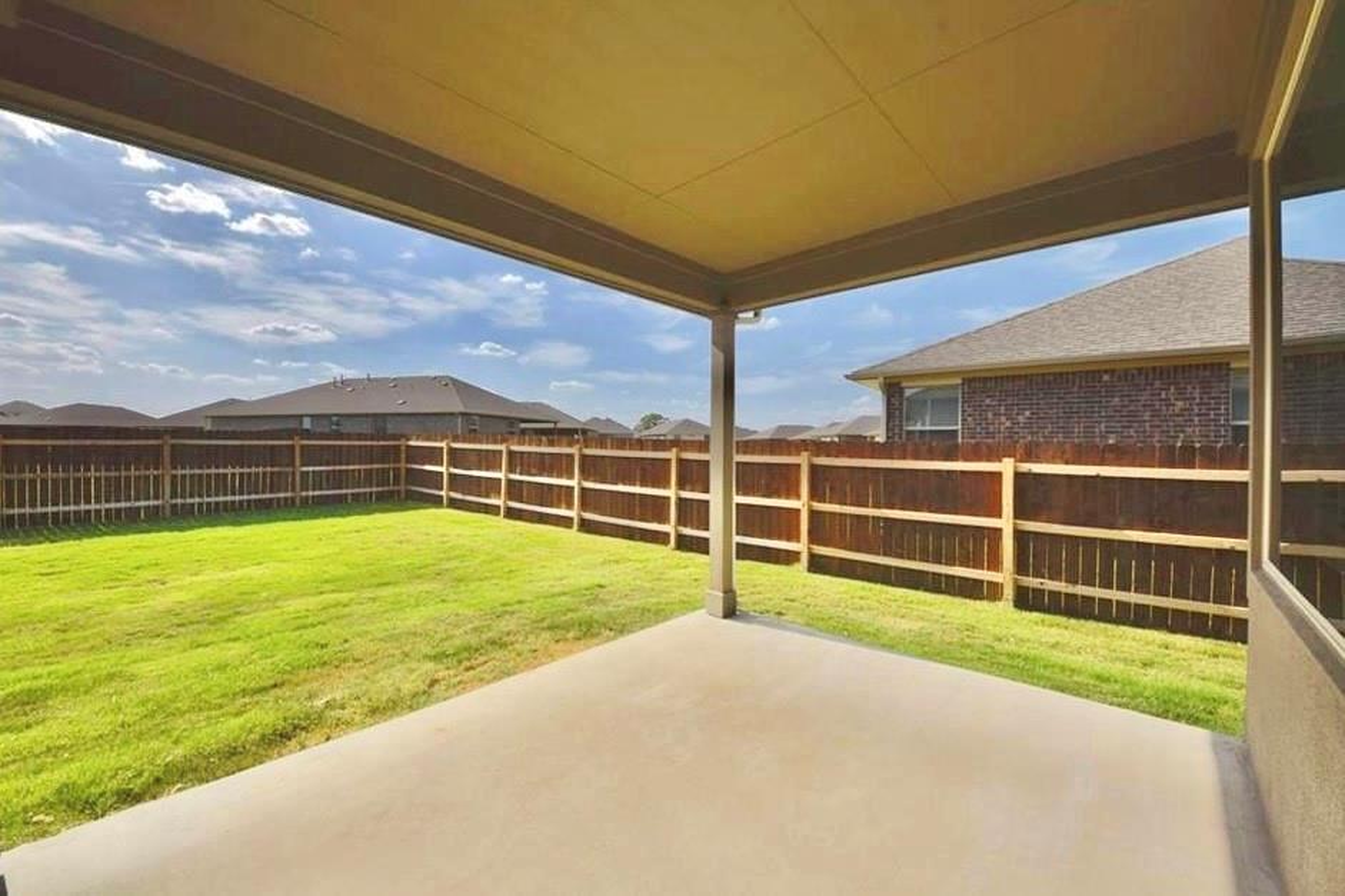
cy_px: 448
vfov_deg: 90.0
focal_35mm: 12
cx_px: 672
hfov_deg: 112.6
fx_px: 448
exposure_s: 1/200
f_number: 13
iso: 100
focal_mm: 8
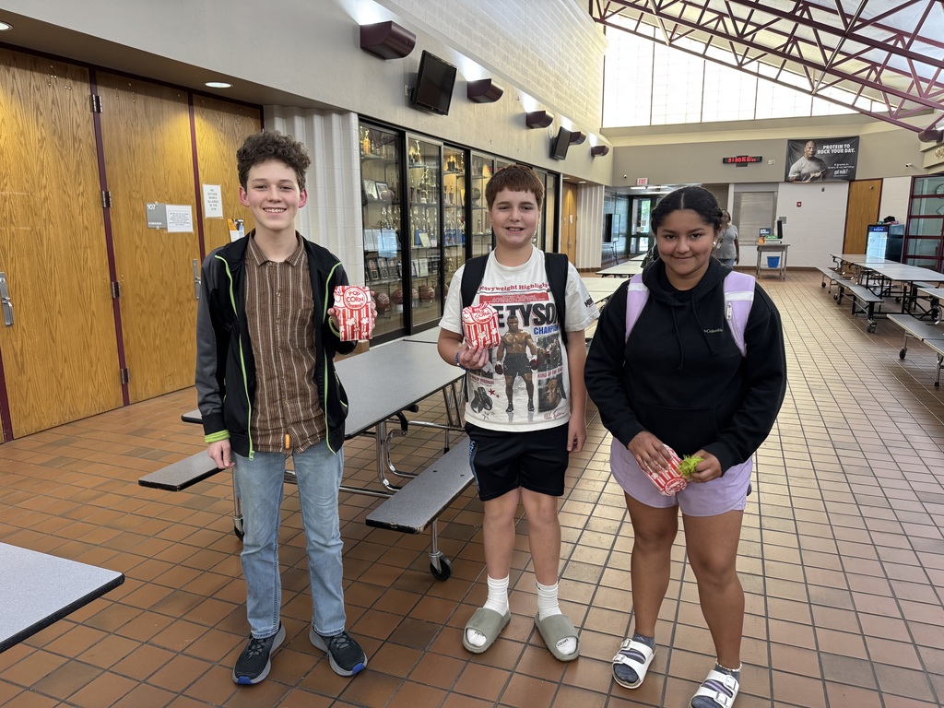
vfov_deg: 56.8
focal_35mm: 24
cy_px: 354
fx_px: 654
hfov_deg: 71.6
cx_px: 472
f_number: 1.78
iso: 200
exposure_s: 1/60
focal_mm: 6.76
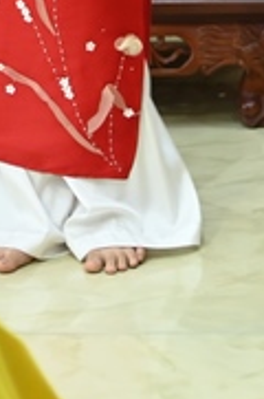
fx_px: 2617
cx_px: 88
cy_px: -203
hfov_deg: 5.8
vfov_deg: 8.5
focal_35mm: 237
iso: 2000
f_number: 4
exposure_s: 1/40
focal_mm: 66
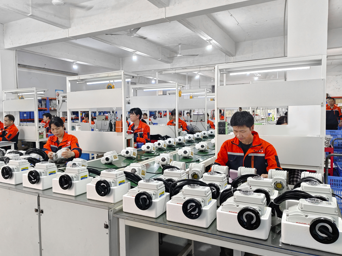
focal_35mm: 40
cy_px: 129
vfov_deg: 36.0
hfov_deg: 46.7
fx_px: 395
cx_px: 147
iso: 400
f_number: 6.3
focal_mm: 24
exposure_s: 1/10
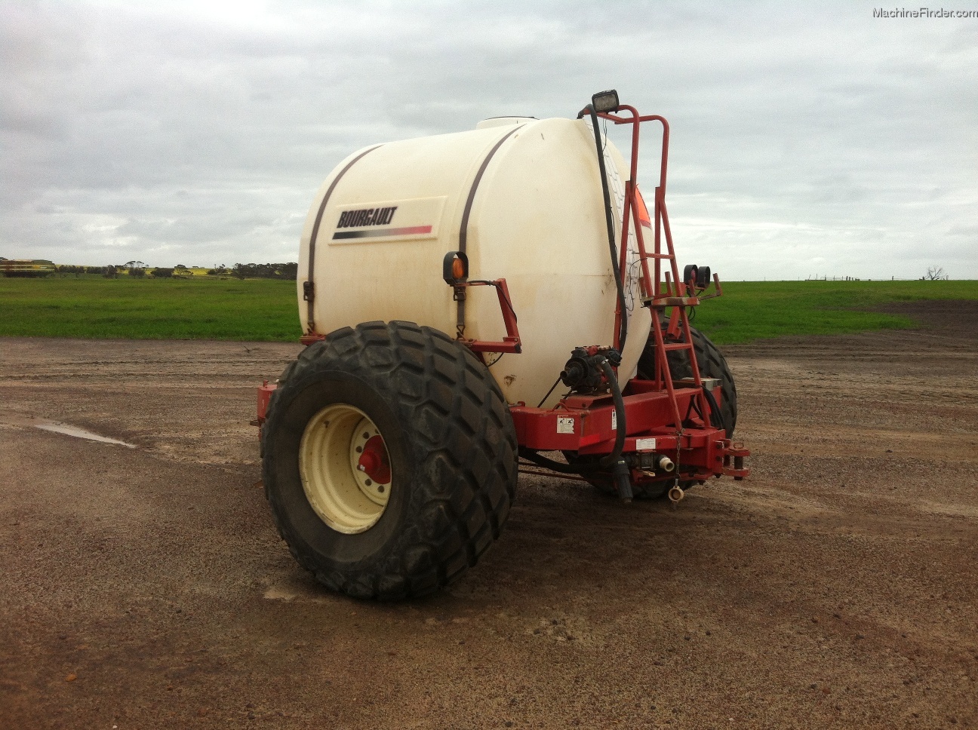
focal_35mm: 35
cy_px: 365
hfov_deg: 52.7
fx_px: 987
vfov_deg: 40.6
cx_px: 489
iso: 80
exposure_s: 1/754
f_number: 2.8
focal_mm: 3.85
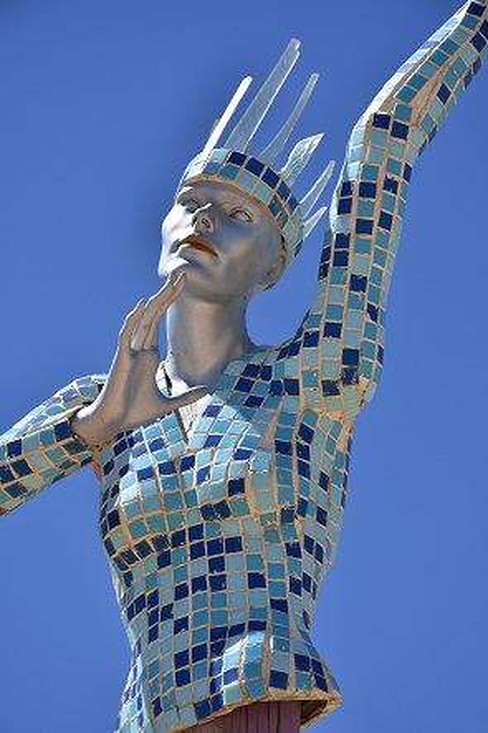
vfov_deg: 16.1
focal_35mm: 128
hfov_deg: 10.7
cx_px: 244
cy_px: 366
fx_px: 2594
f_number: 8
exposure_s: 1/1600
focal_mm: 85
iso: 200
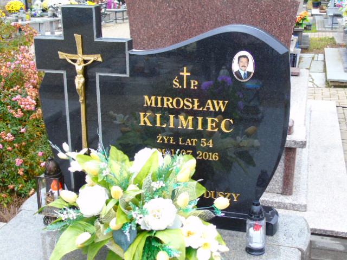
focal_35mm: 46
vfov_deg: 31.5
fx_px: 461
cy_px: 130
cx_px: 174
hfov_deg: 41.2
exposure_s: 1/30
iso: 100
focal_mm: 8.2
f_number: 4.1
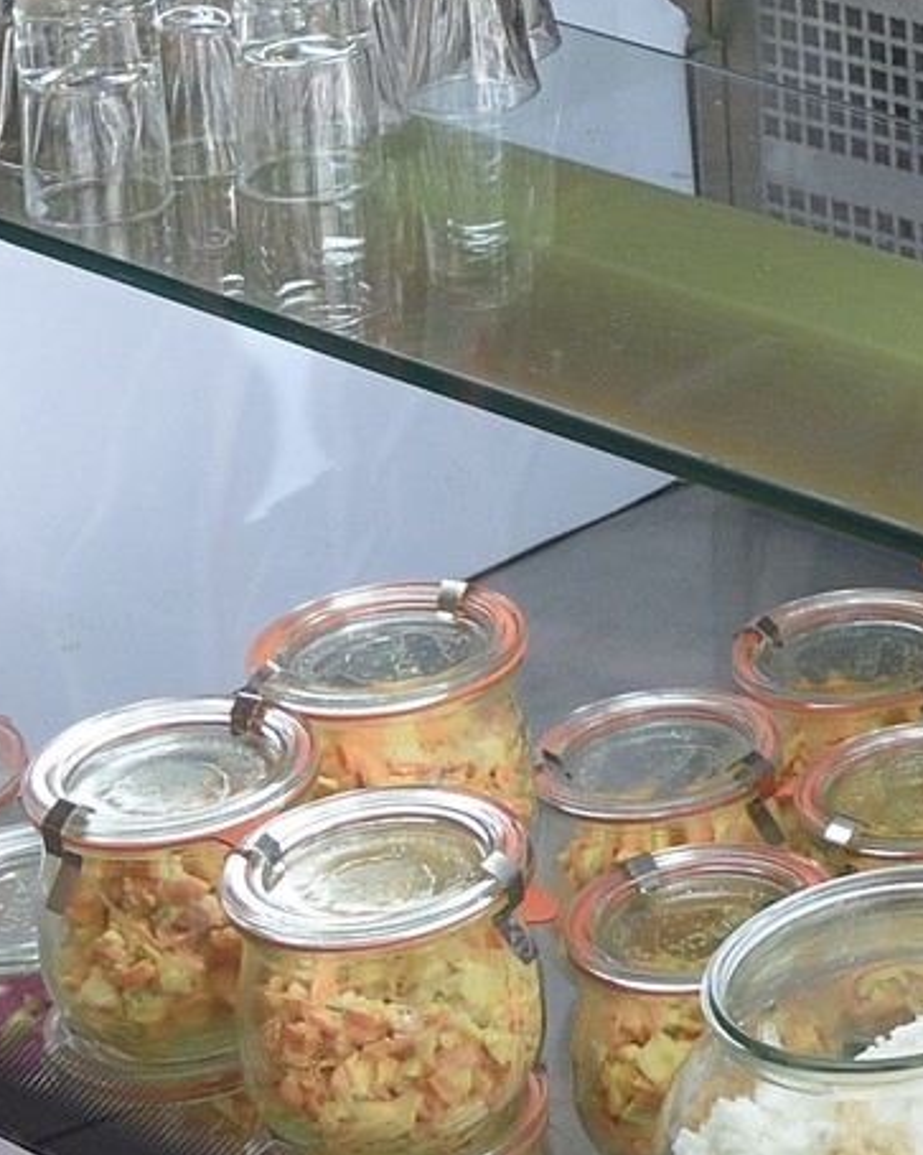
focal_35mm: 149
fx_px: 5090
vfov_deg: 12.4
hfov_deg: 9.6
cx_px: 1871
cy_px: -542
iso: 800
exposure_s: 1/60
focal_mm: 30
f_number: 10
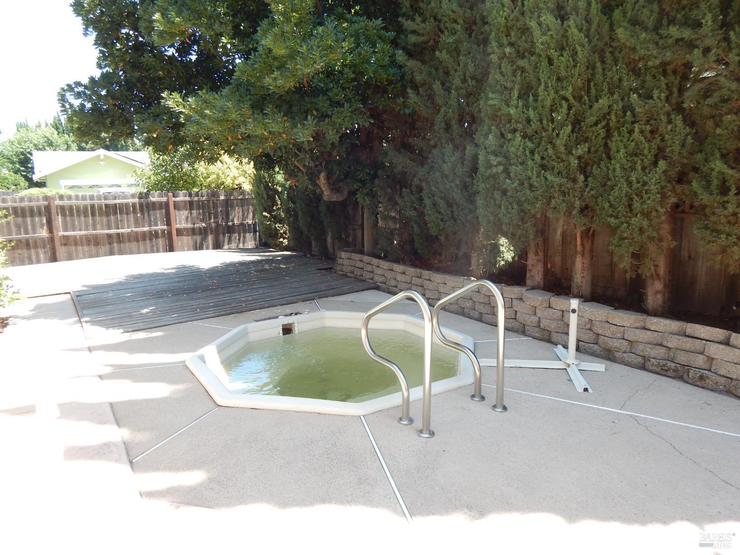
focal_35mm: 22
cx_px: 370
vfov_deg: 61.1
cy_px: 278
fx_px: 470
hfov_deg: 76.4
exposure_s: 1/200
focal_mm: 4
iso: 125
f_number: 3
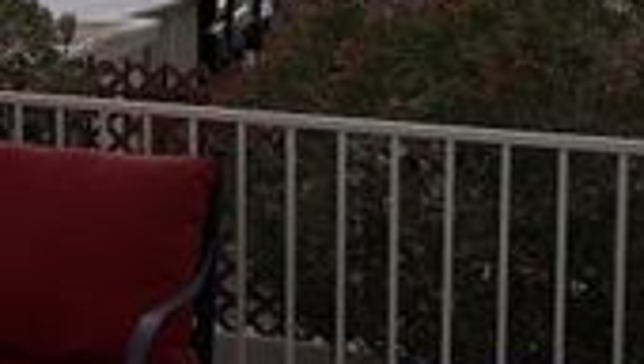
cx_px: -83
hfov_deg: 25.3
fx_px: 1316
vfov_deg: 15.3
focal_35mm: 77
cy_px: -40
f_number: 1.78
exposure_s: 1/499
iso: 80
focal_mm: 6.76
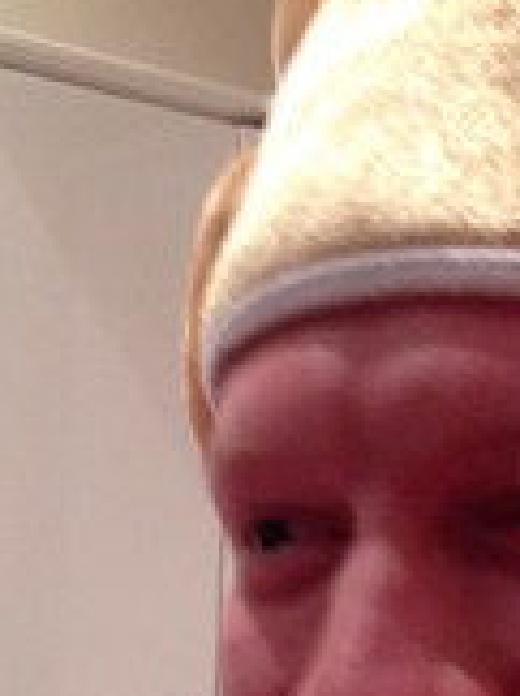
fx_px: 2048
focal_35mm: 102
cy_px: 494
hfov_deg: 14.4
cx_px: 350
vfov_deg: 19.2
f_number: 2.4
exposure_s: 1/20
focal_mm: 4.12
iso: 250
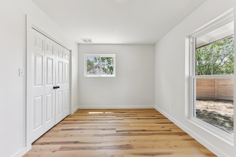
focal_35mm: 14
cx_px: 118
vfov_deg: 81.2
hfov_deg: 104.2
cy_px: 78
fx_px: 92
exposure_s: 1/13
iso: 100
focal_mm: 14
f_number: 8
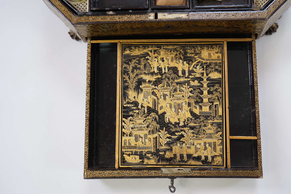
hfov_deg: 39.5
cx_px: 171
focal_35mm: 50
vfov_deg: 27.0
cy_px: 105
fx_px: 404
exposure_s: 1/125
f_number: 5
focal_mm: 42
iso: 640
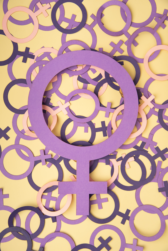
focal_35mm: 62
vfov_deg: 32.4
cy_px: 126
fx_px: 434
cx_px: 84
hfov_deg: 21.9
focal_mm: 62
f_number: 8
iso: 100
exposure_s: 1/160
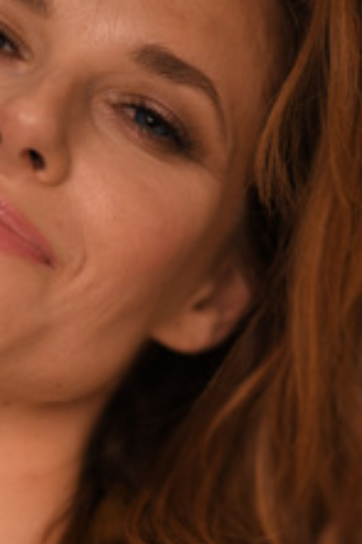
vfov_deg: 6.8
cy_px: 460
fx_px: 4592
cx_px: -58
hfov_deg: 4.5
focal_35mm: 304
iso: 64
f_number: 1.4
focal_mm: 105
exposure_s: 1/160
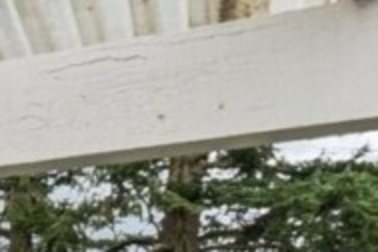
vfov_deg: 11.6
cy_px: 423
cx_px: -918
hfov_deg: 9.8
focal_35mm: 111
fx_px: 1165
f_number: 9
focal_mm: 10
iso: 250
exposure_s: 1/20
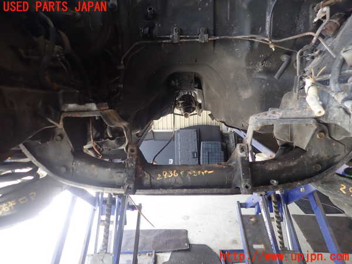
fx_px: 254
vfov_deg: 54.9
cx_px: 176
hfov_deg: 69.4
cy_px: 132
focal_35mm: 25
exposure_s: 1/60
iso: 160
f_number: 2
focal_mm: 4.5
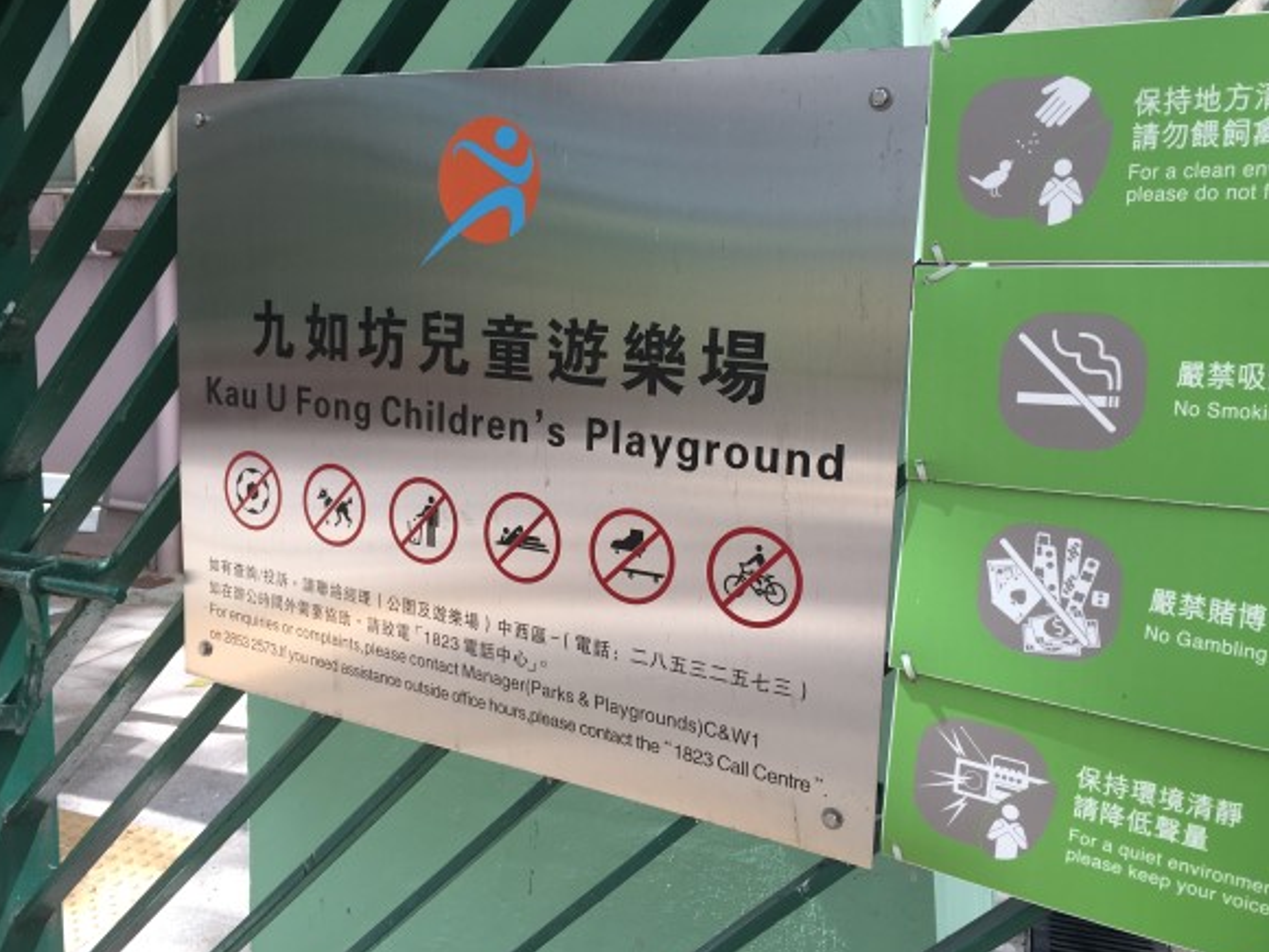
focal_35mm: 32
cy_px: 446
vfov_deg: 44.1
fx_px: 1173
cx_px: 624
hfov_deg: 56.8
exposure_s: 1/153
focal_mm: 4.15
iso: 32
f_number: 2.2
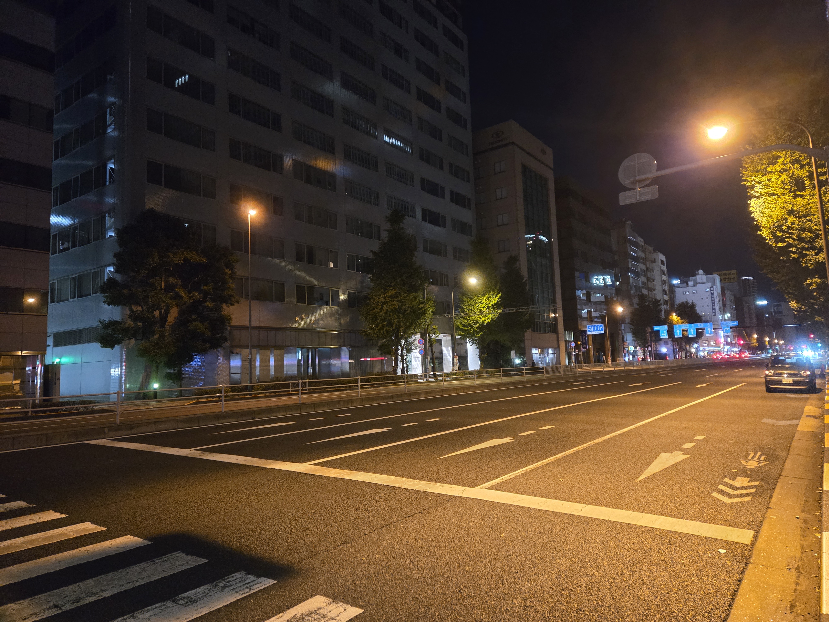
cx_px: 414
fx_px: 551
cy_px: 311
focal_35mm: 23
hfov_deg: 73.9
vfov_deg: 58.9
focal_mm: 5.4
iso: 2000
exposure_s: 1/50
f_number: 1.8
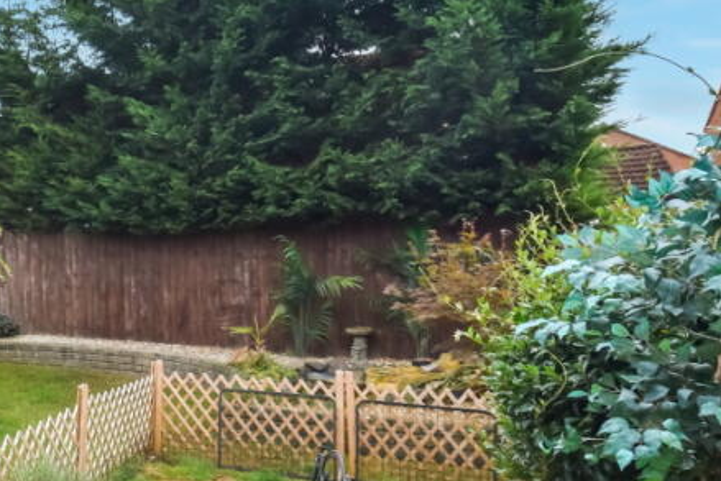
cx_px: -39
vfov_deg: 37.9
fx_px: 701
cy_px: 244
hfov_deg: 44.1
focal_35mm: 35
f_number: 6.3
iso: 100
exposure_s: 1/200
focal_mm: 10
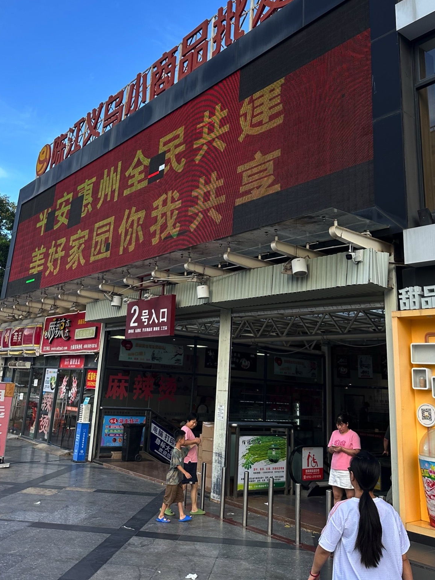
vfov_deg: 56.1
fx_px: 536
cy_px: 214
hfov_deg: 44.2
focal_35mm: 32
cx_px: 222
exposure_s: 1/903
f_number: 1.78
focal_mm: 6.86
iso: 100
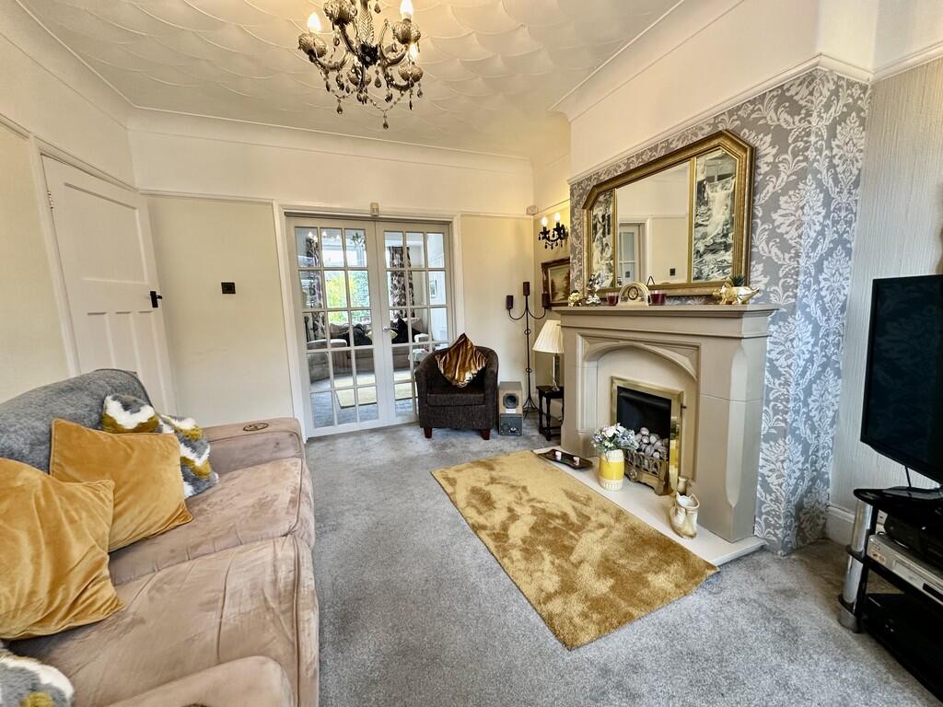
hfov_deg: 102.1
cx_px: 472
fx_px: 381
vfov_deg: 85.7
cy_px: 354
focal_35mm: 14
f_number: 2.2
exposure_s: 1/50
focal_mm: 2.22
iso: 160
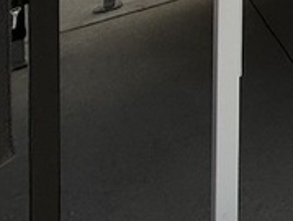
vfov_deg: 13.3
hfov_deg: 13.9
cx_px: 755
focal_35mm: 78
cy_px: -327
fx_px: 662
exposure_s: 1/3289
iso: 50
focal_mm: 2.22
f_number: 2.2
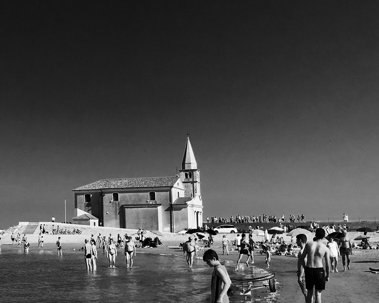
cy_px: 163
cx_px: 27
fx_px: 606
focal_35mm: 54
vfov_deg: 28.1
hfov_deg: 32.7
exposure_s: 1/1972
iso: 25
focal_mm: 4.15
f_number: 2.2
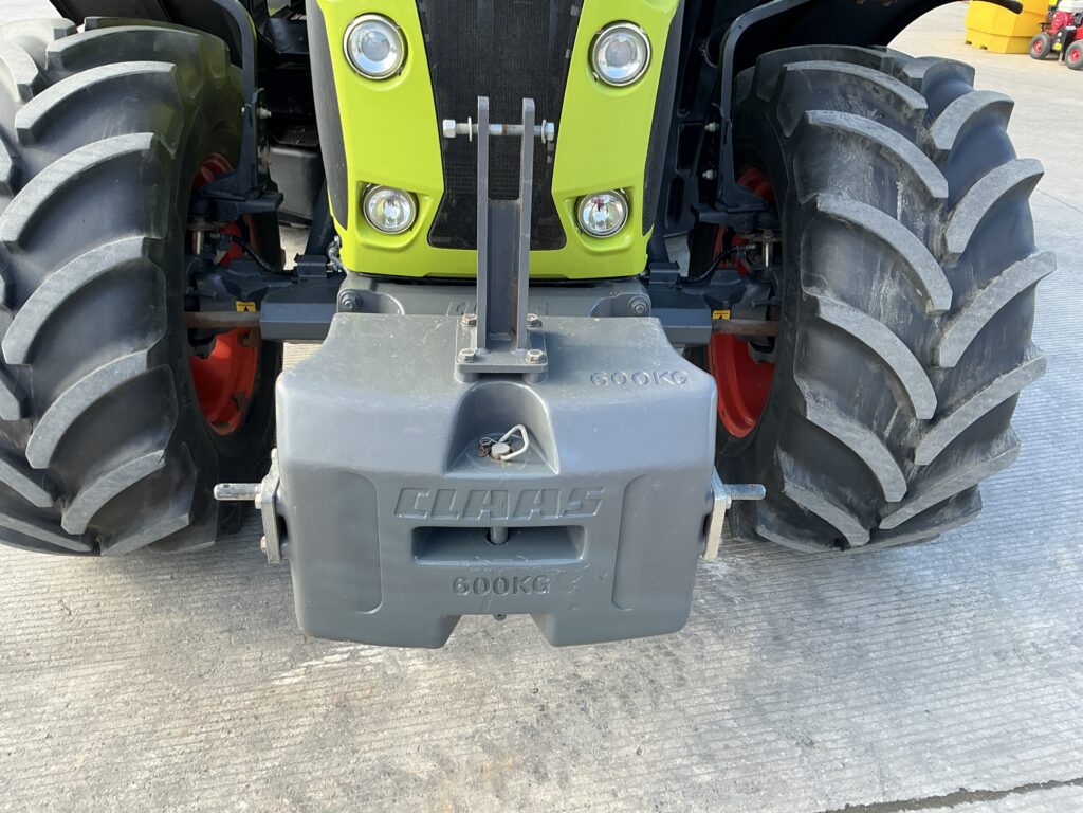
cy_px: 406
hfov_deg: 63.4
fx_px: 876
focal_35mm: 28
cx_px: 542
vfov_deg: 49.7
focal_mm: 3
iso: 16
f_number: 1.8
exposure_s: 1/122
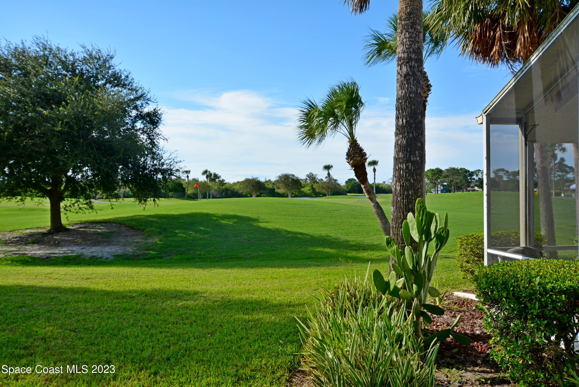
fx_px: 459
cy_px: 194
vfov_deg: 45.7
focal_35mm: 28
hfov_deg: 64.5
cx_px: 290
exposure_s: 1/250
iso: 125
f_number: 8
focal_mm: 19
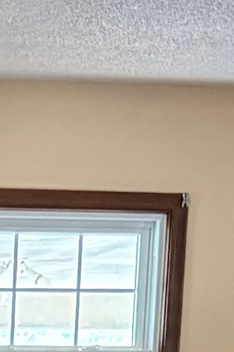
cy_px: 809
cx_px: -242
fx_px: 1854
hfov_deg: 7.0
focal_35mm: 190
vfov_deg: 9.7
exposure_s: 1/40
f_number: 1.78
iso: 800
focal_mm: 6.76
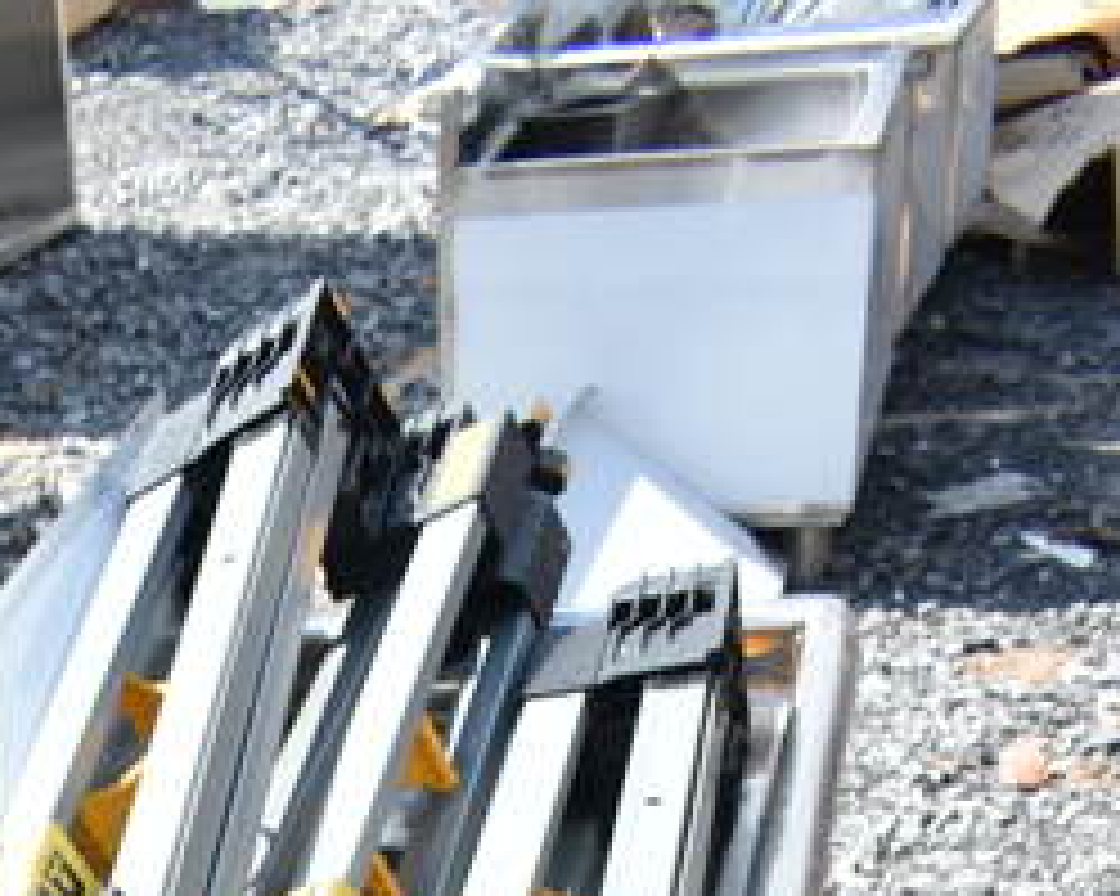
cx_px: -76
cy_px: 2042
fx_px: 3082
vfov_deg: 13.1
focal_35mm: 93
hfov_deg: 19.8
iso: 100
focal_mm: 18
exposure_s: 1/160
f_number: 6.3
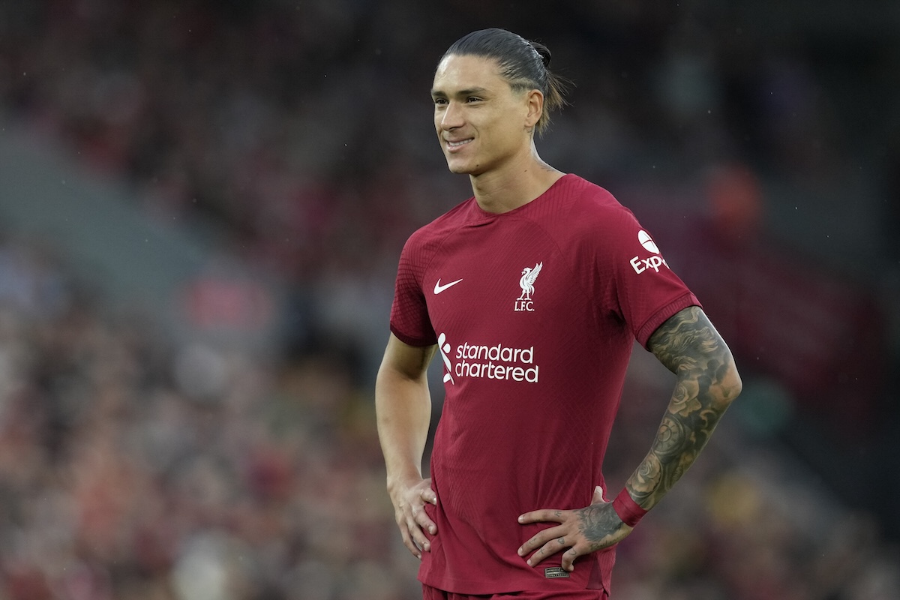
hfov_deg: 3.4
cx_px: 450
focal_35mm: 600
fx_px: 14999
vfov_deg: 2.3
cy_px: 300
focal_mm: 400
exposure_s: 1/1600
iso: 2500
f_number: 3.5
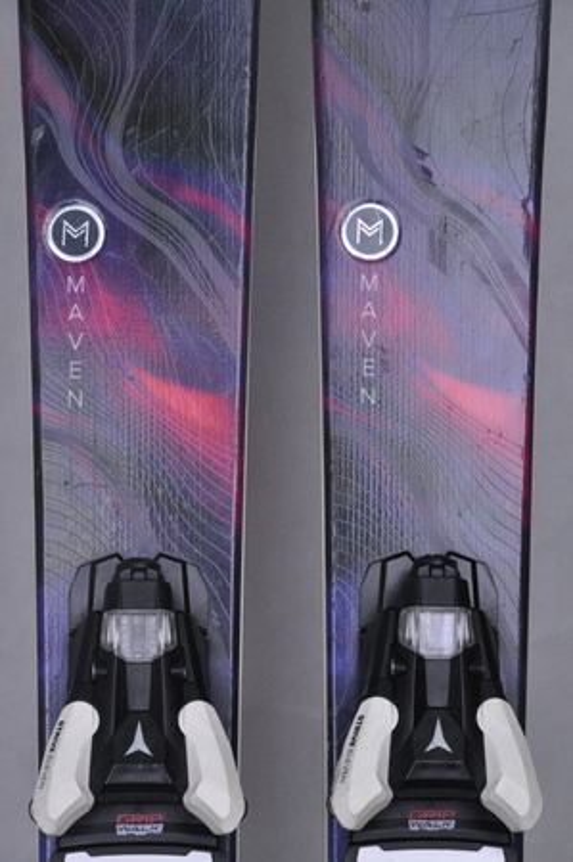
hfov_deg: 8.7
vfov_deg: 13.1
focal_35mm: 158
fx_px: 3769
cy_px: 431
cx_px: 286
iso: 3200
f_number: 9.5
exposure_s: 1/125
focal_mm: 105
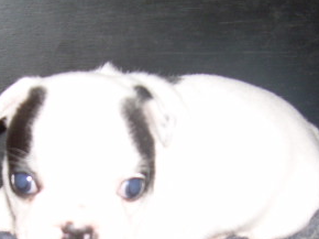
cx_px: 112
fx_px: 773
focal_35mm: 84
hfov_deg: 23.2
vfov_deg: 17.2
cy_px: 225
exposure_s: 1/60
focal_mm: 6.3
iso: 50
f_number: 2.8
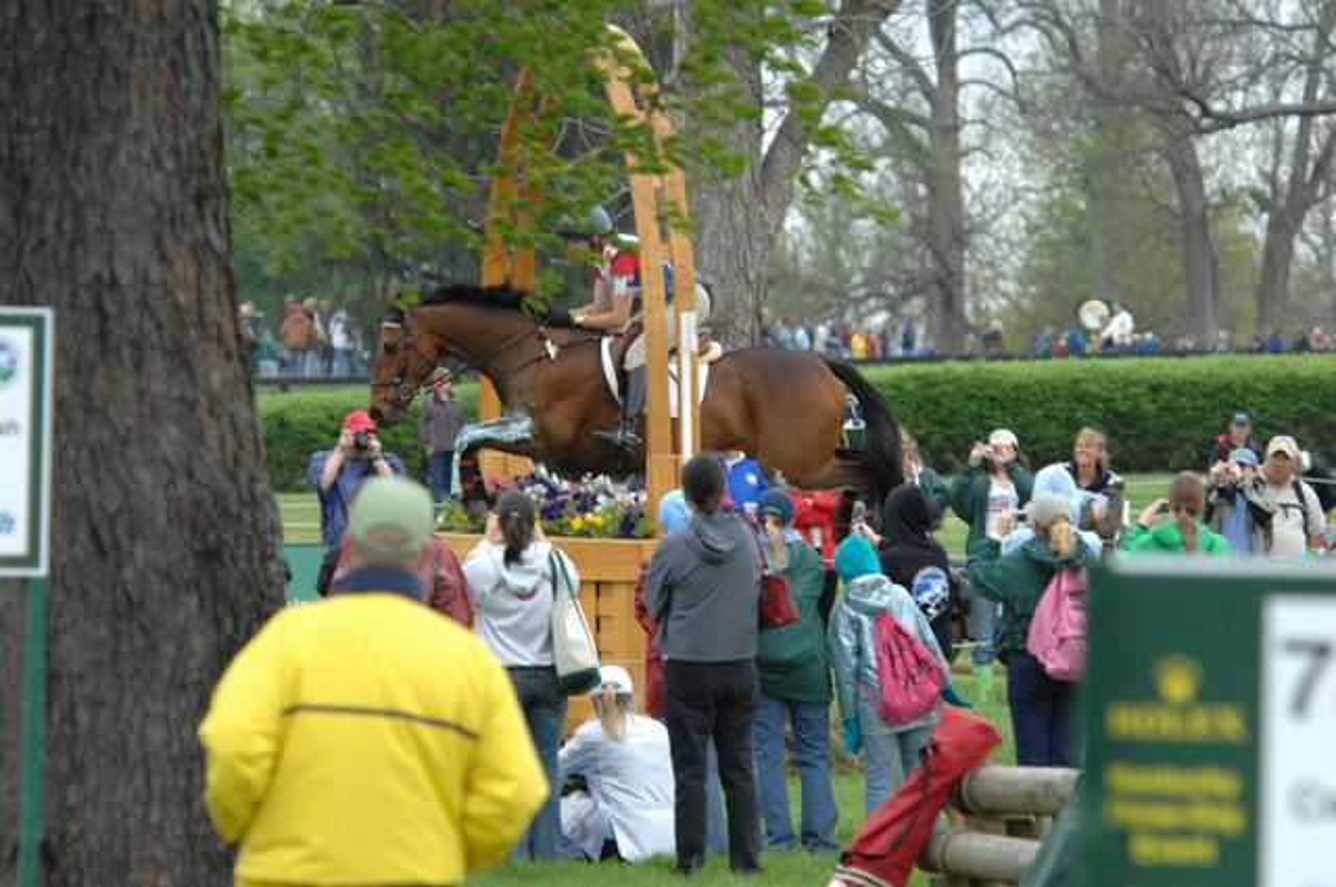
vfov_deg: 4.2
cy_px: 444
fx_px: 12231
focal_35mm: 330
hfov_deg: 6.3
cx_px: 668
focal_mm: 220
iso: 500
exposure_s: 1/500
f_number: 6.7
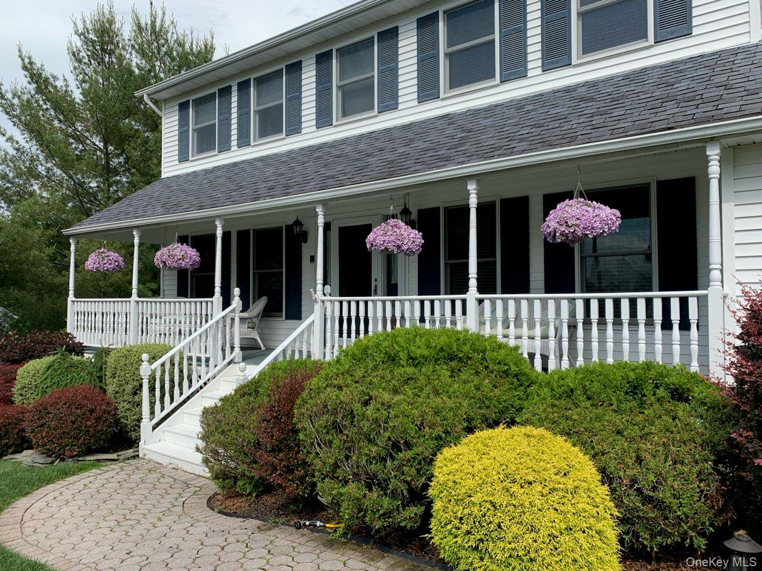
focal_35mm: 26
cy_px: 286
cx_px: 381
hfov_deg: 67.3
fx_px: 572
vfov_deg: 53.1
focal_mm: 4.25
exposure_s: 1/1332
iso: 25
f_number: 1.8
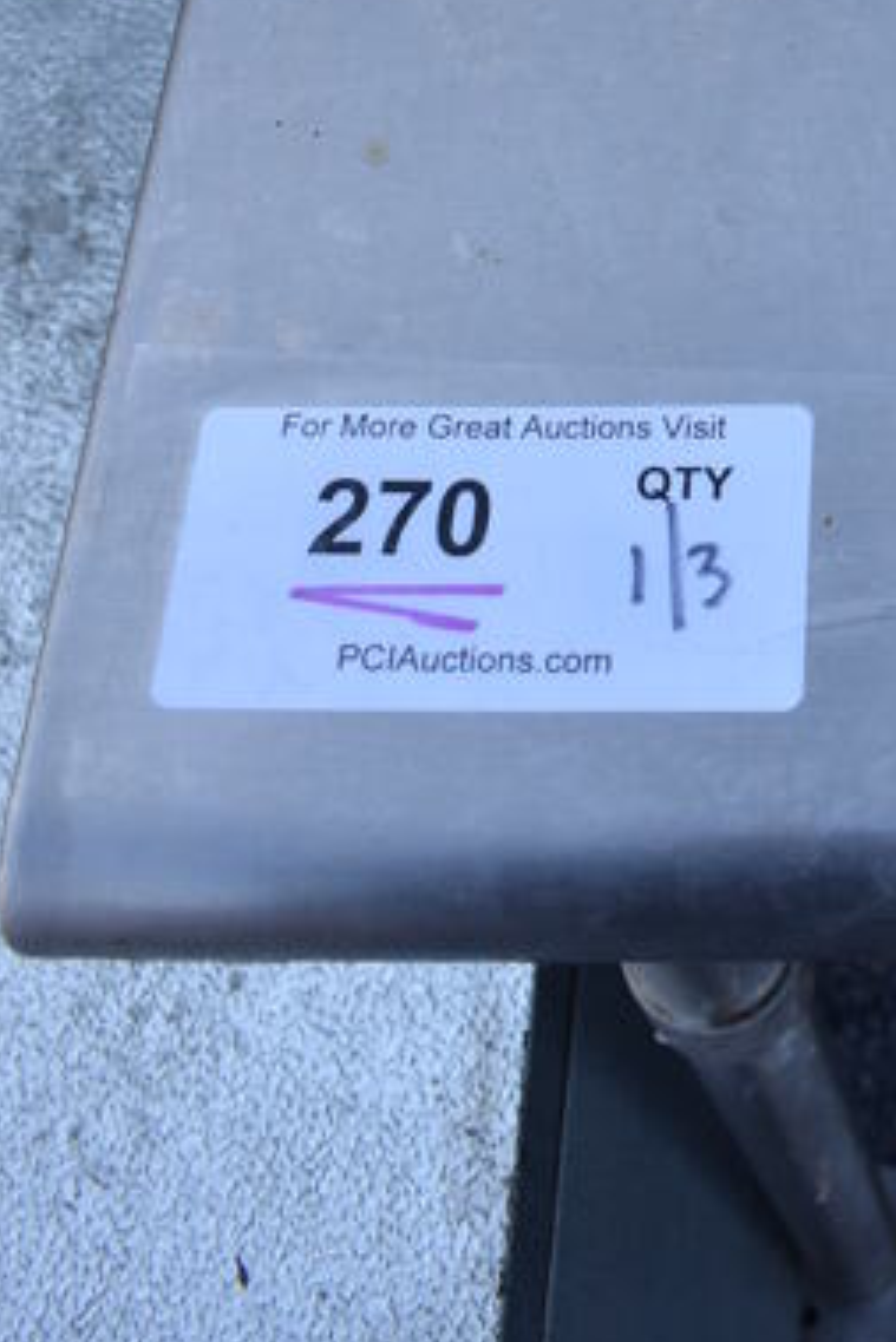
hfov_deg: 19.9
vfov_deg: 27.4
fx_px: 2424
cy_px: -250
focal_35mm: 65
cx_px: 1016
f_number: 6.3
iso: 200
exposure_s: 1/250
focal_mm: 18
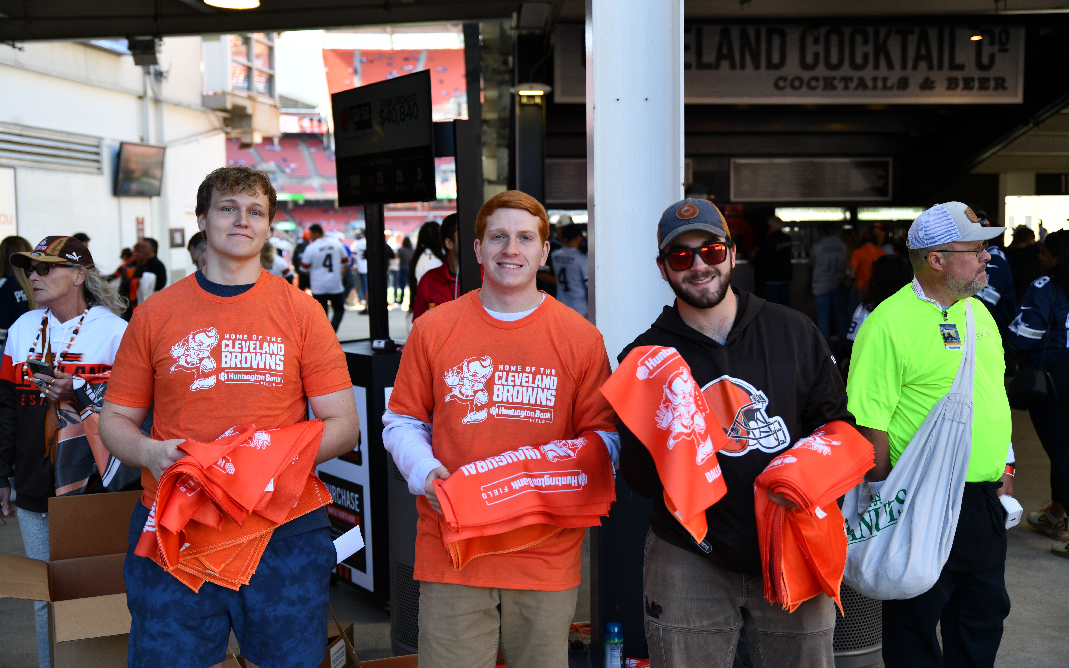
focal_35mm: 41
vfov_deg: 31.2
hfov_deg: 48.2
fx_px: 1195
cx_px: 535
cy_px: 318
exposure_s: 1/500
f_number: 2.8
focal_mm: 40
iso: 200
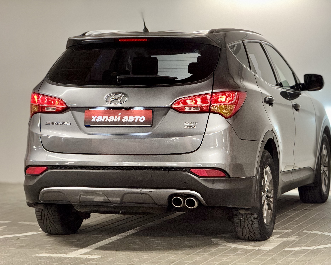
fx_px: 1234
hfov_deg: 15.3
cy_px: 132
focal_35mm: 126
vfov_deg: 12.2
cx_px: 175
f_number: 2.8
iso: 400
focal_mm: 15.66
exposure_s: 1/50
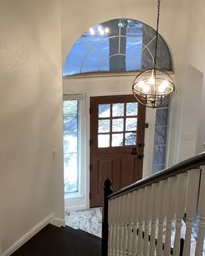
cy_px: 103
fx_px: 425
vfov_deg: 33.5
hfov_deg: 27.1
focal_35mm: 56
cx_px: 112
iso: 100
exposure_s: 1/60
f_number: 2.4
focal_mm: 3.3
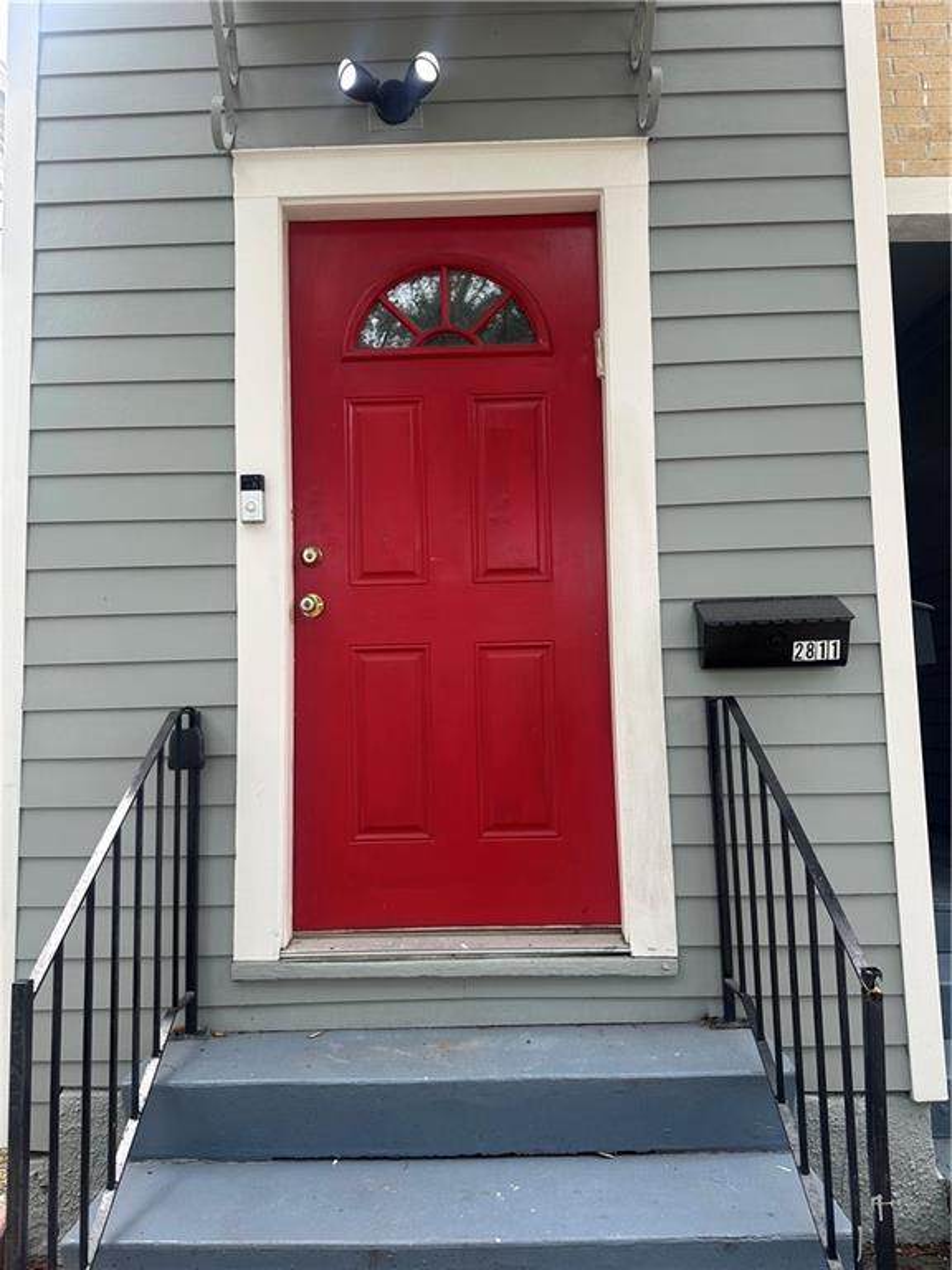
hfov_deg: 56.8
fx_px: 880
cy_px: 635
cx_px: 476
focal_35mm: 24
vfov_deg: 71.6
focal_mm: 6.86
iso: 80
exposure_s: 1/121
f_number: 1.78
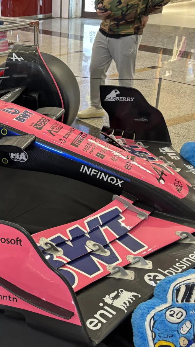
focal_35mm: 45
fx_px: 413
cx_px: -45
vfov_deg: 45.5
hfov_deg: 23.9
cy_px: 175
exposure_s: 1/50
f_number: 1.6
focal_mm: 5.96
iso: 160
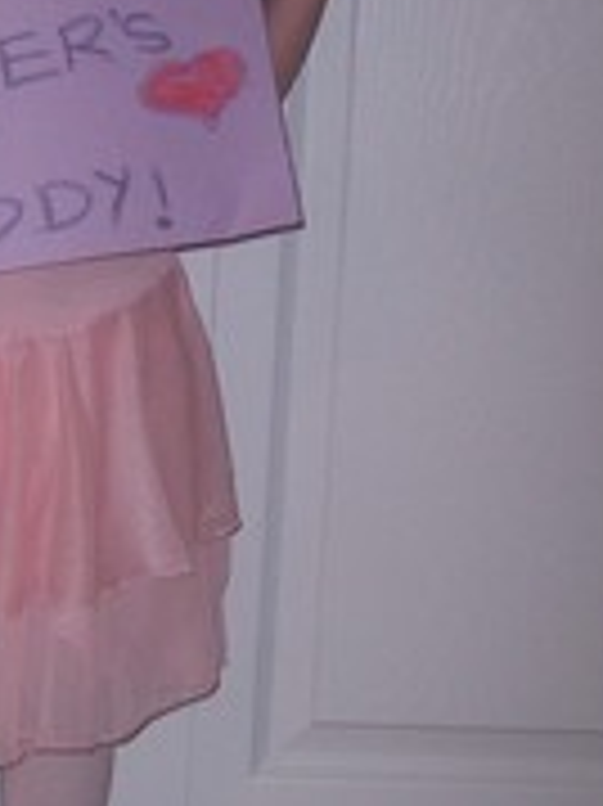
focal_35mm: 102
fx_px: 2372
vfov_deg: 19.2
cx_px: 38
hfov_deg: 14.3
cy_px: 216
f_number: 2.8
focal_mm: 8
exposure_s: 1/30
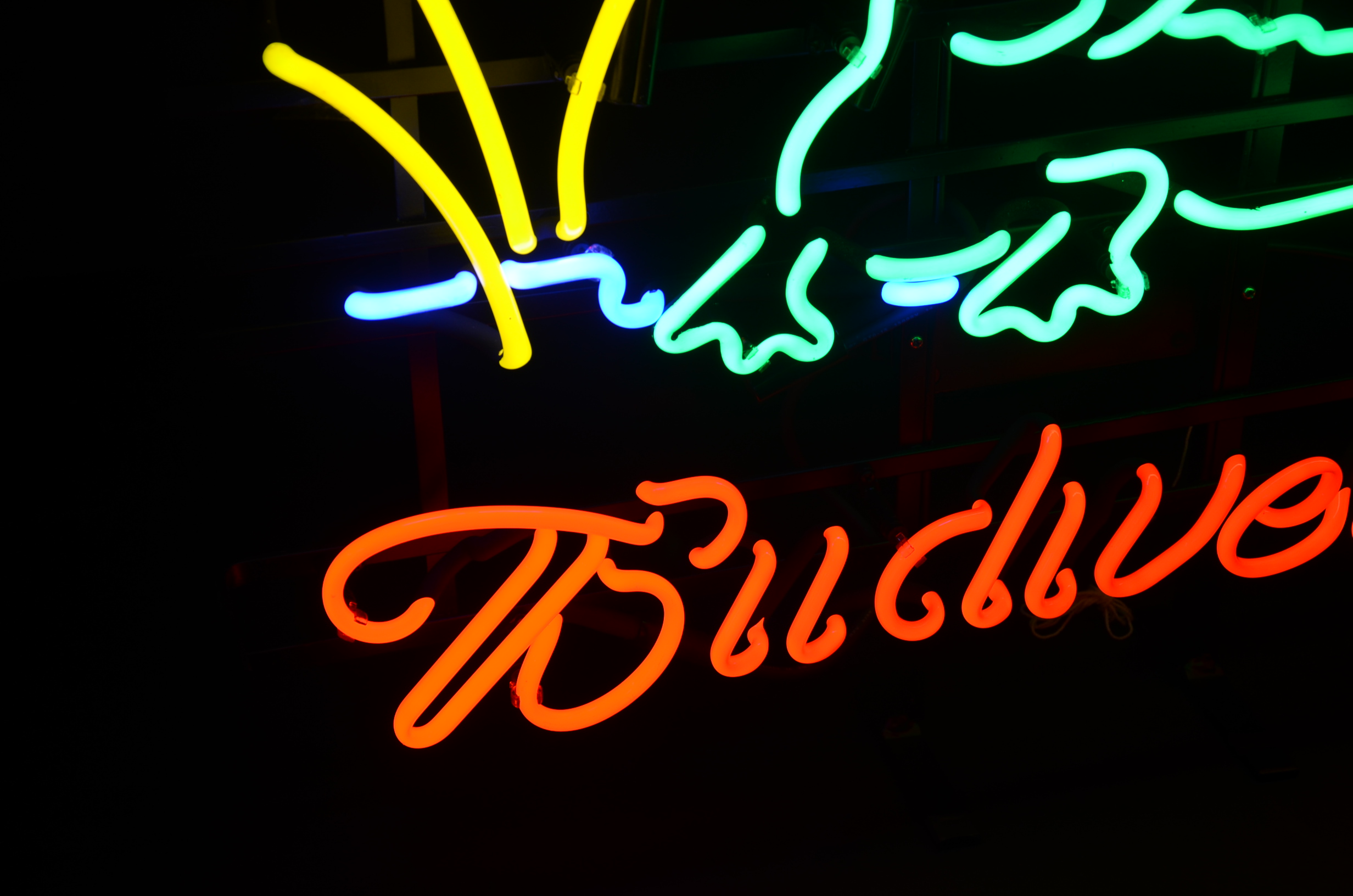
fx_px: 2700
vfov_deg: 18.8
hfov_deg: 28.1
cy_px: 448
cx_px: 676
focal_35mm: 72
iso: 250
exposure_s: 1/125
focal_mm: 48
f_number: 6.3
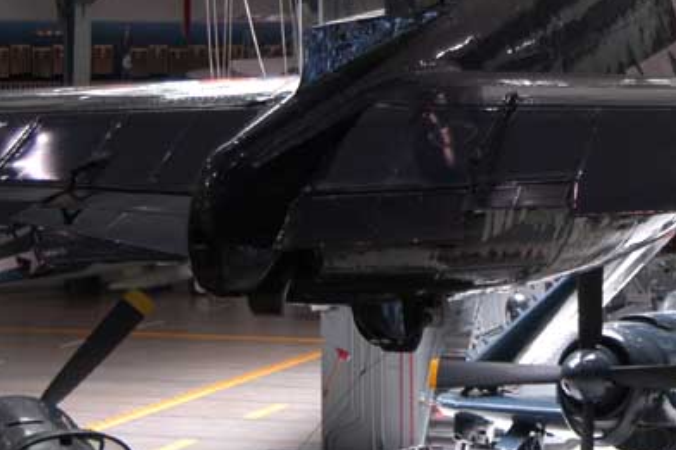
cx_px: 657
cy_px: 62
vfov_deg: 13.8
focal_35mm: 98
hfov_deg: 20.2
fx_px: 1839
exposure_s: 1/25
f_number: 4
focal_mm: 32
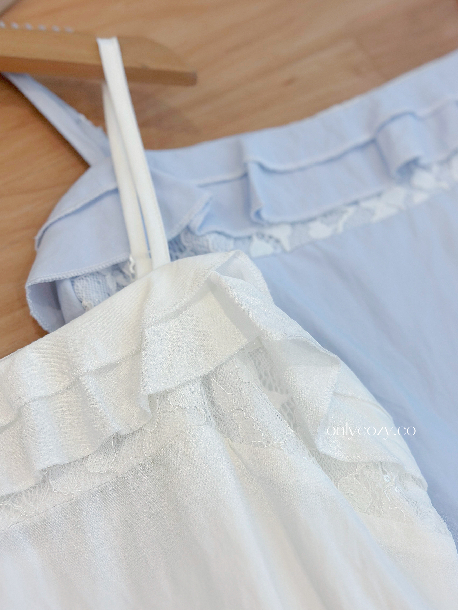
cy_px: 308
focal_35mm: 49
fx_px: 864
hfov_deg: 29.7
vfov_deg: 38.9
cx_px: 228
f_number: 1.78
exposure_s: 1/100
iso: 125
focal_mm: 6.86
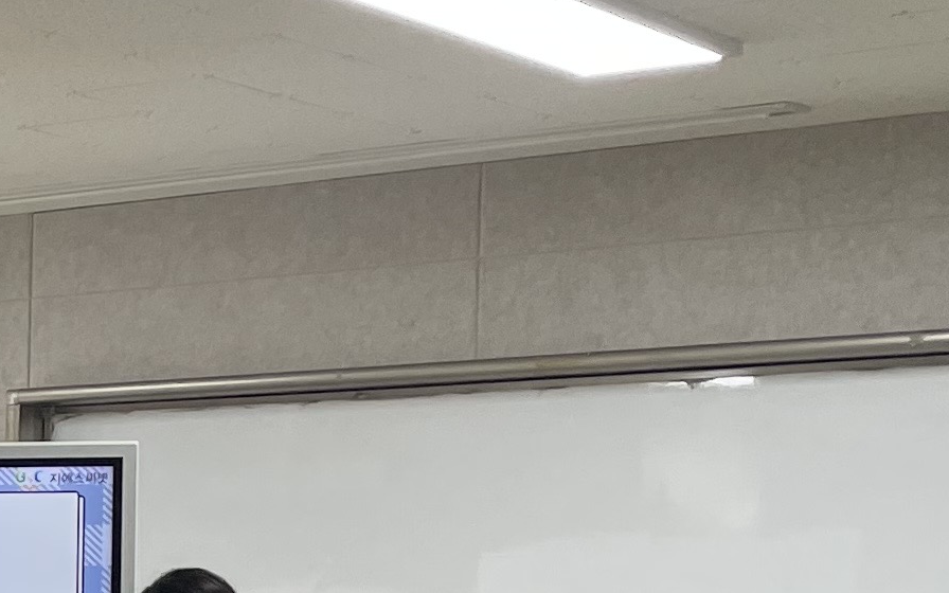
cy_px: 765
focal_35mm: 124
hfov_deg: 14.6
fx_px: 3207
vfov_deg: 10.3
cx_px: -811
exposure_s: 1/120
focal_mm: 4.2
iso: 50
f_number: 1.6
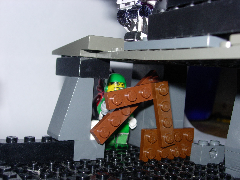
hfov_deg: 37.5
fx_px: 354
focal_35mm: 51
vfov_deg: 28.6
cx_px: 120
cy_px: 90
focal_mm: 10.6
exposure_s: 1/64
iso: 79
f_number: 5.4
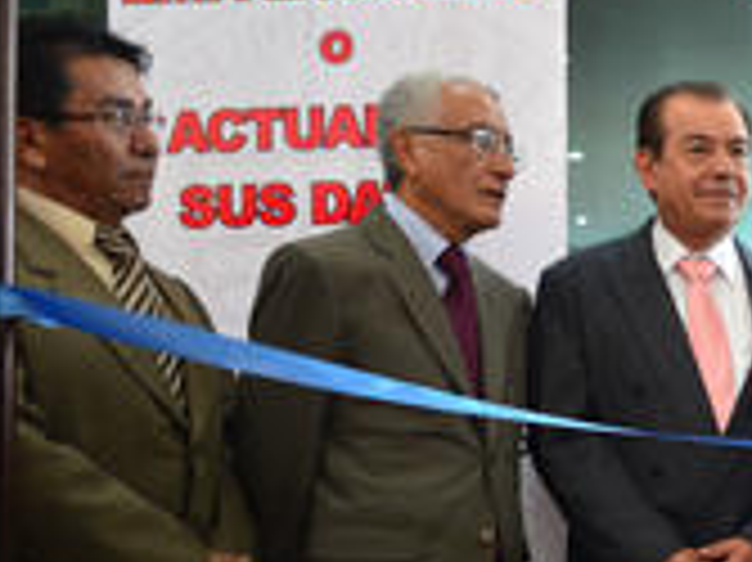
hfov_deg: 25.2
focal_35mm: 69
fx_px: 1498
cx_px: 919
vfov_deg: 21.0
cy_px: 472
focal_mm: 24
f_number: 2.8
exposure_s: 1/40
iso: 1250
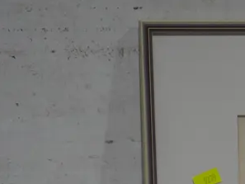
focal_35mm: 290
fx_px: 2053
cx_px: 407
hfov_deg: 6.7
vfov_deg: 5.1
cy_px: 274
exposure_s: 1/100
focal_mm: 42
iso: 320
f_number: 5.6
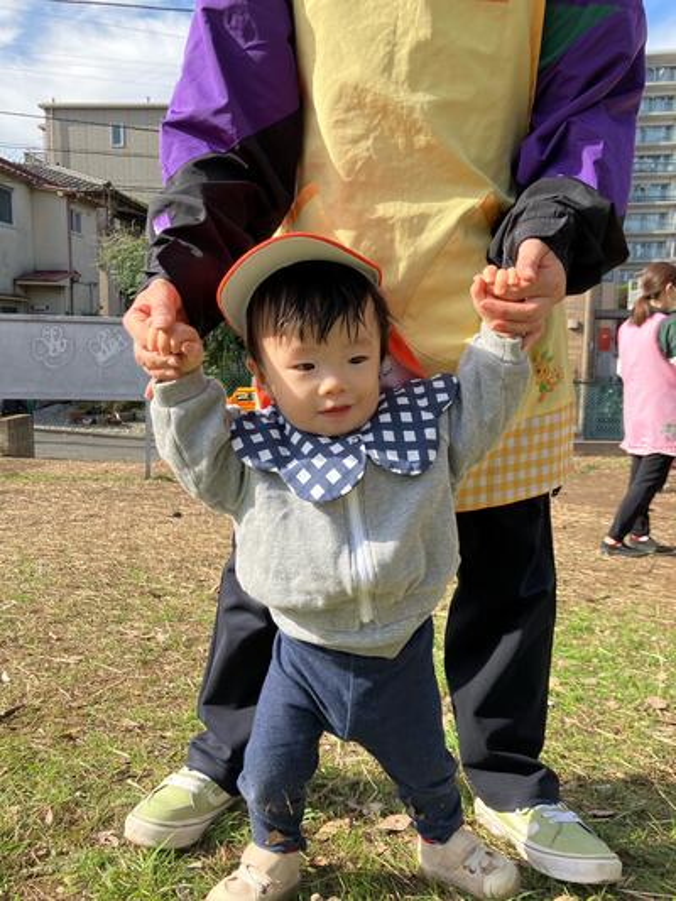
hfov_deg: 49.8
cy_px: 450
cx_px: 338
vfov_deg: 63.4
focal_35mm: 28
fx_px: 729
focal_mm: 3.99
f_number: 1.8
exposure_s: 1/736
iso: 32
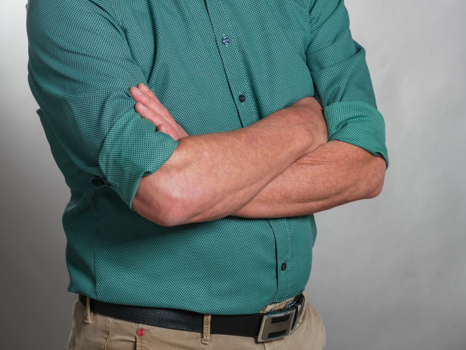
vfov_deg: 8.8
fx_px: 2262
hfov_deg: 11.8
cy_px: 3
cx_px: 233
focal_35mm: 168
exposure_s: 1/125
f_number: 6.4
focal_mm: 77.3
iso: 125
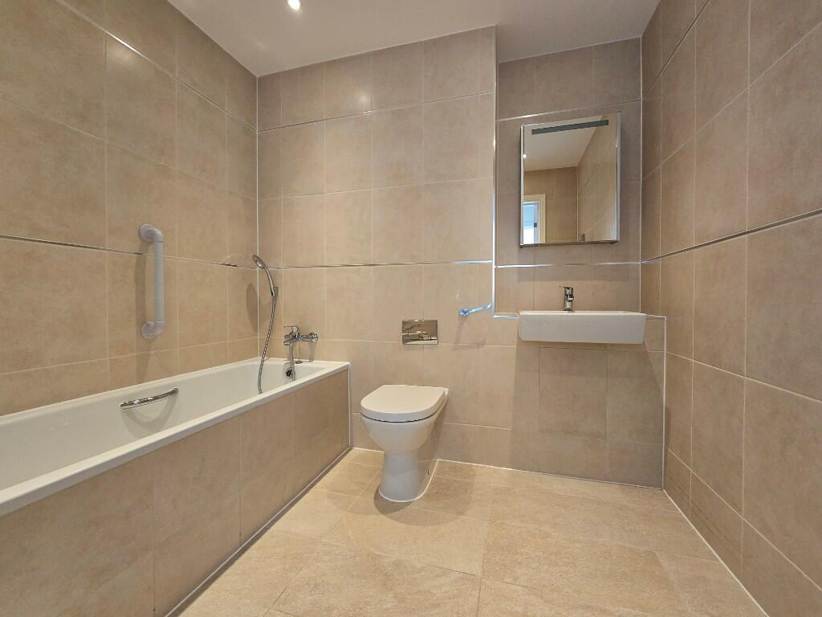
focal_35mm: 13
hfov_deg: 106.2
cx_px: 411
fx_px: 309
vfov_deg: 89.9
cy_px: 308
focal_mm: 2.2
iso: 200
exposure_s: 1/50
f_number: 2.2
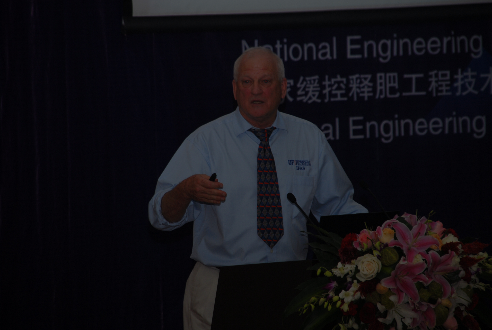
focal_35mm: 300
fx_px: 4108
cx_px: 246
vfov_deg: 4.6
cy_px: 165
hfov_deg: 6.9
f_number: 6.3
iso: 100
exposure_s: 1/60
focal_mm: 200
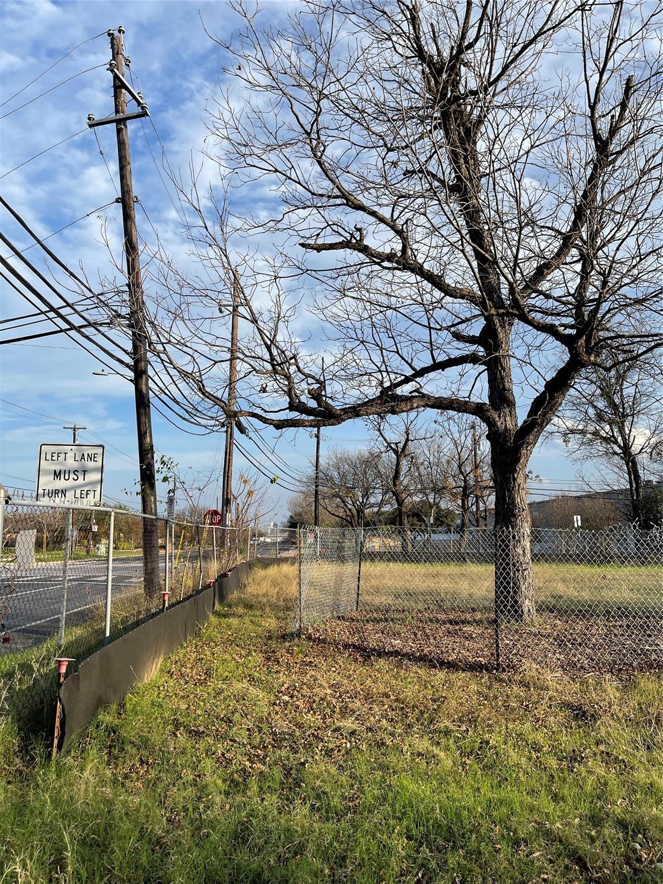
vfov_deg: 67.3
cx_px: 332
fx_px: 664
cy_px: 442
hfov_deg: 53.1
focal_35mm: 26
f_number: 1.6
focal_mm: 5.1
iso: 32
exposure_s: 1/2660
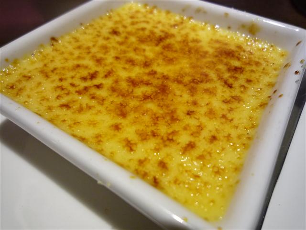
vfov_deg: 54.9
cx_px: 153
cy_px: 115
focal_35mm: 25
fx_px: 221
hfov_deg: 69.4
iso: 200
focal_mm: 4.4
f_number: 2.8
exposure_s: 1/30
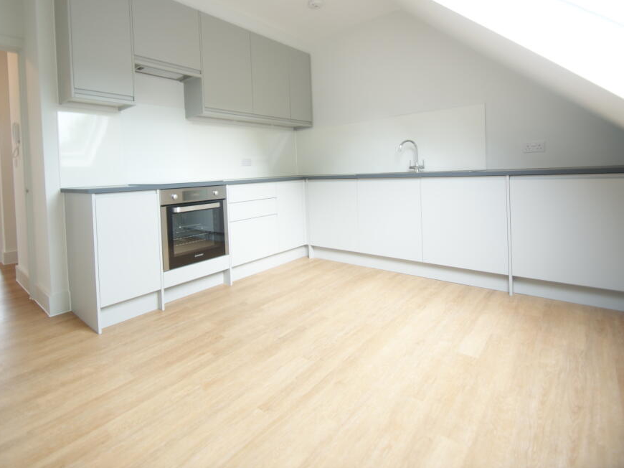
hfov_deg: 90.9
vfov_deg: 74.7
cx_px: 291
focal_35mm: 17
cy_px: 234
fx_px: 306
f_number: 3.5
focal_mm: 10
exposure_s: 1/30
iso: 125
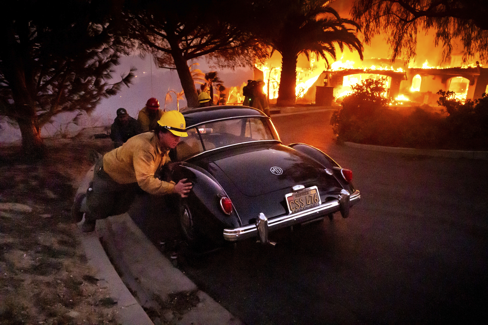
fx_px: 339
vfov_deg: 51.3
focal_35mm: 25
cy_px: 162
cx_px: 244
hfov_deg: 71.5
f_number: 4.8
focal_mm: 25
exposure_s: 1/180
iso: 25600
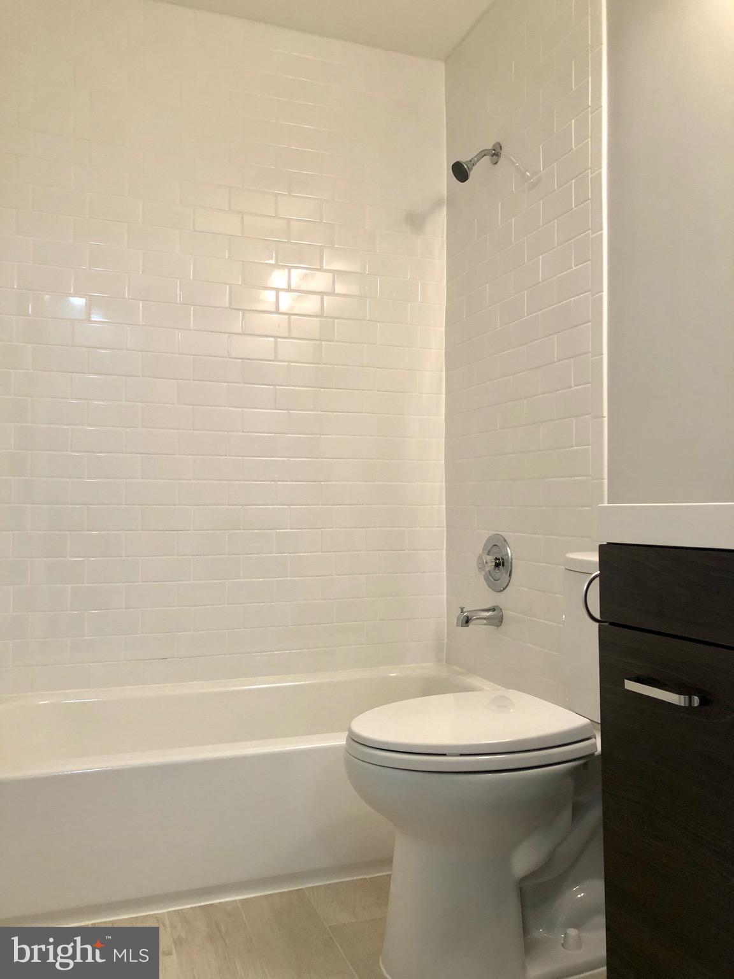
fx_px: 792
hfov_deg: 49.7
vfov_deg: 63.4
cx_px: 367
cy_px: 490
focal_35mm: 28
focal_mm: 4
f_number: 1.8
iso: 32
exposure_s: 1/30
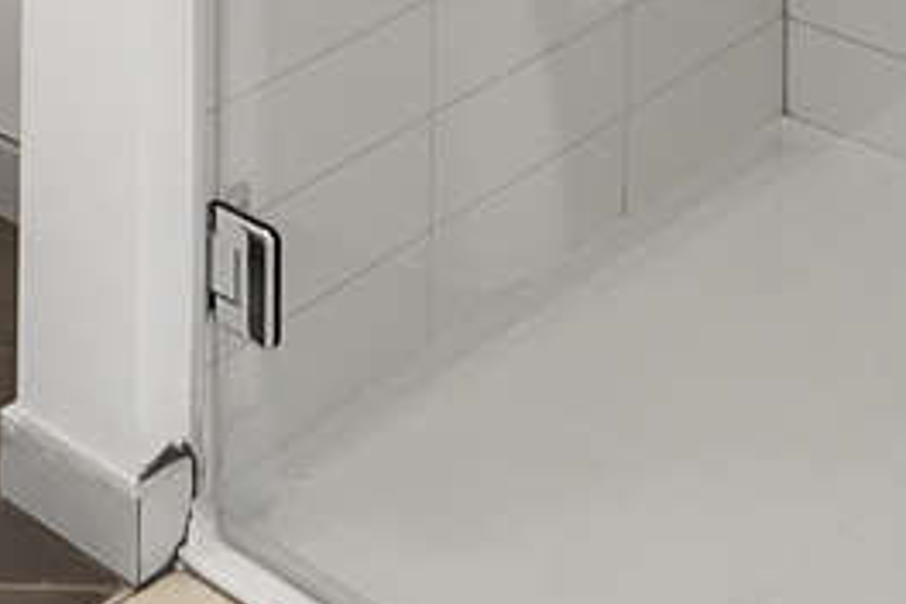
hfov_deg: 20.8
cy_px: -1031
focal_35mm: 91
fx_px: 2290
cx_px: -206
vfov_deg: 11.3
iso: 500
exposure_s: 1/5
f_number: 11
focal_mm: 10
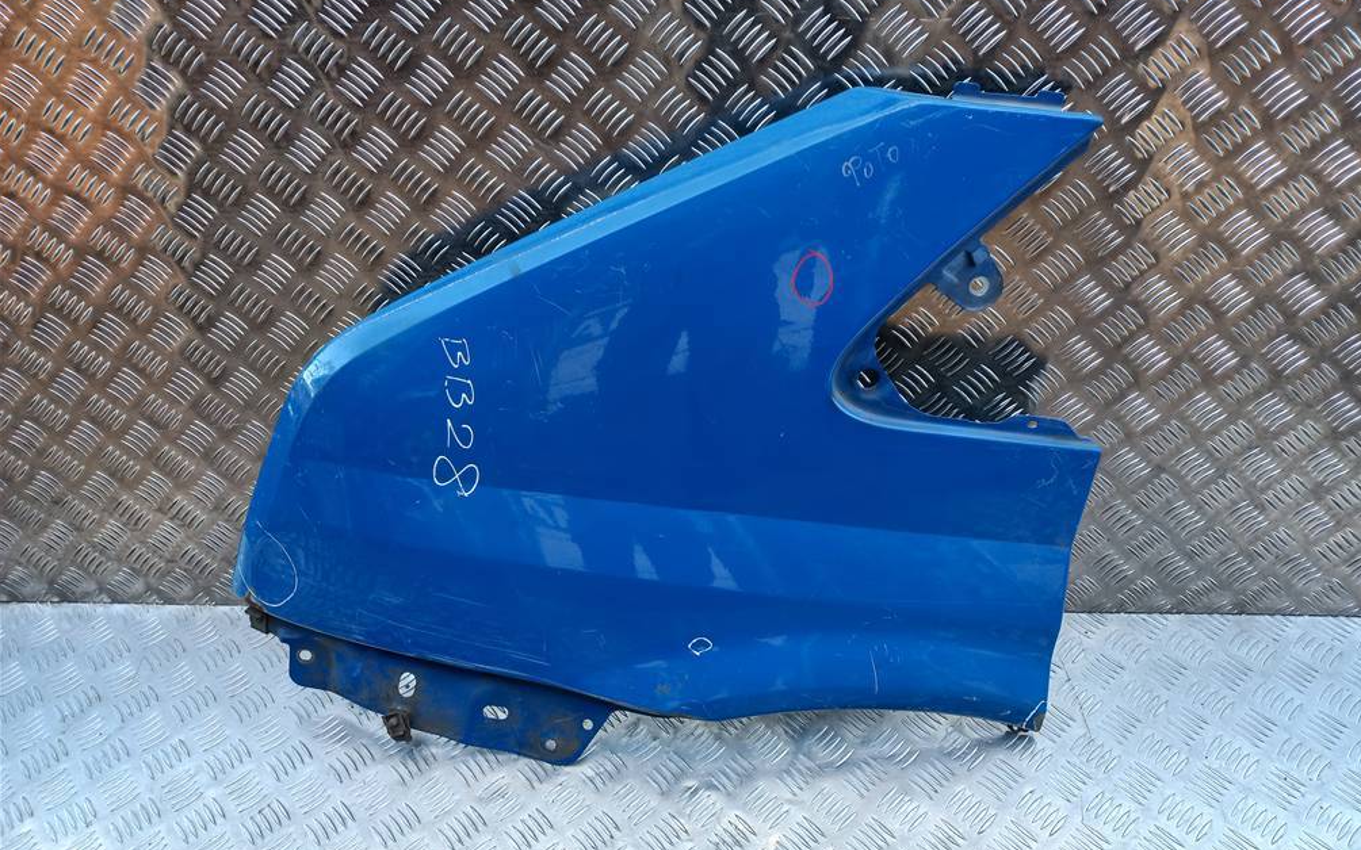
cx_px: 692
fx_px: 1001
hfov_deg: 68.4
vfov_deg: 46.0
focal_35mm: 27
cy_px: 391
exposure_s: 1/50
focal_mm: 4.6
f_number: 1.8
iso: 32
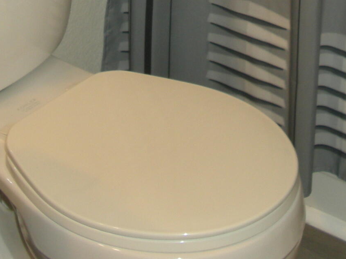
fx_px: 1309
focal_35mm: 131
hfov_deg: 15.1
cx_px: 185
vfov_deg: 10.7
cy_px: -178
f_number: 2.8
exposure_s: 1/30
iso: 75
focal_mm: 7.9
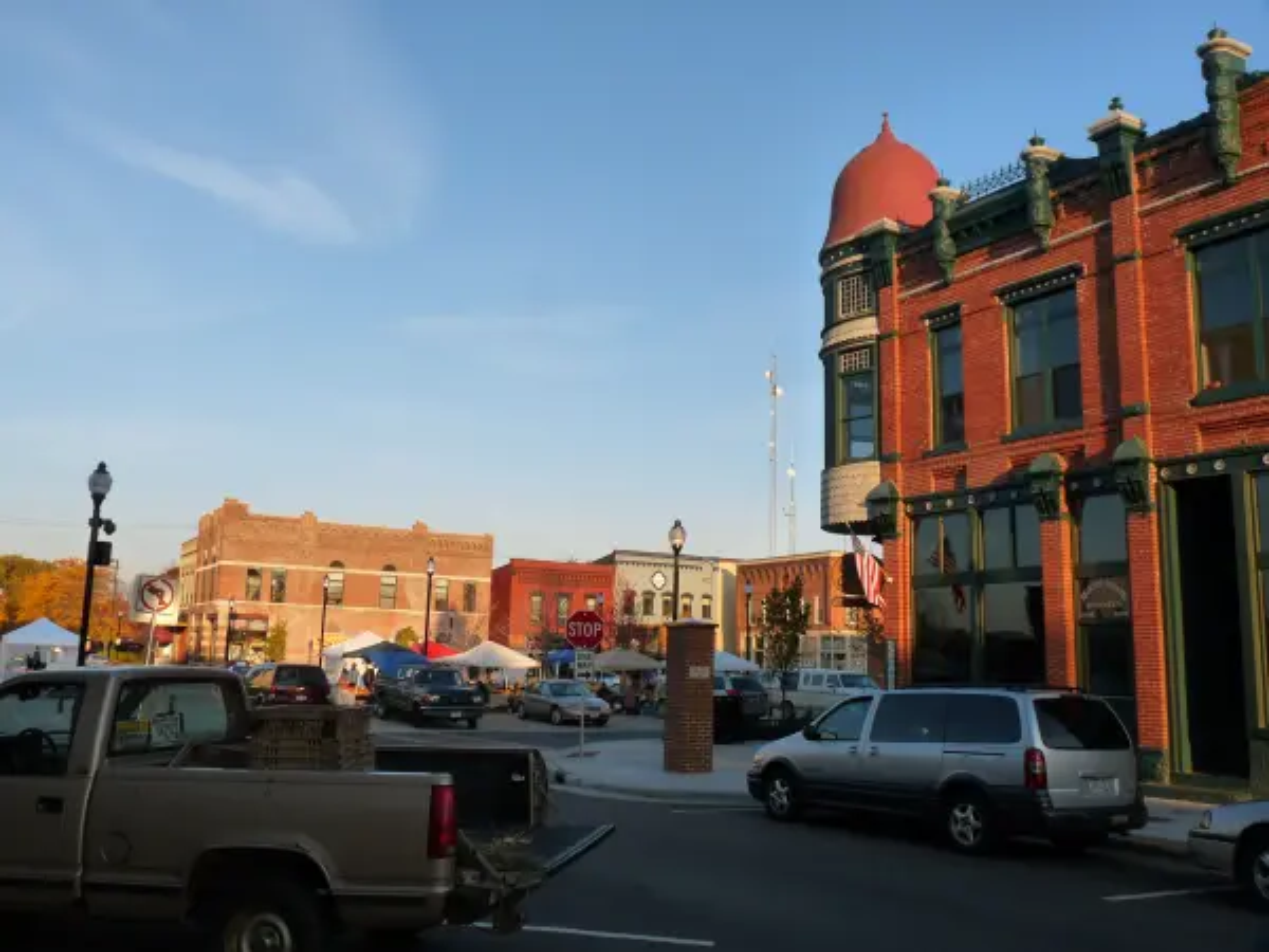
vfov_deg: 44.2
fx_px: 1173
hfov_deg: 56.8
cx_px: 634
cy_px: 476
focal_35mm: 32
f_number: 5.6
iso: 160
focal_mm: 5.6
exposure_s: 1/250
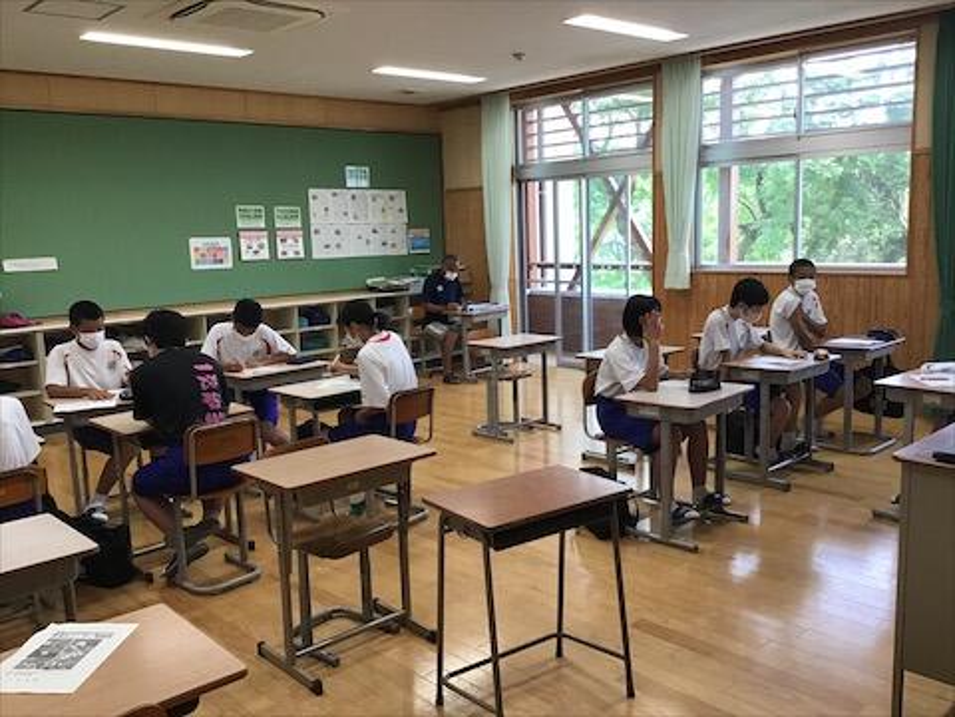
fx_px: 855
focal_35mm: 31
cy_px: 358
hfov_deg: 58.4
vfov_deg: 45.4
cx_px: 478
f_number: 2.4
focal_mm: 3.3
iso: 32
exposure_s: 1/40
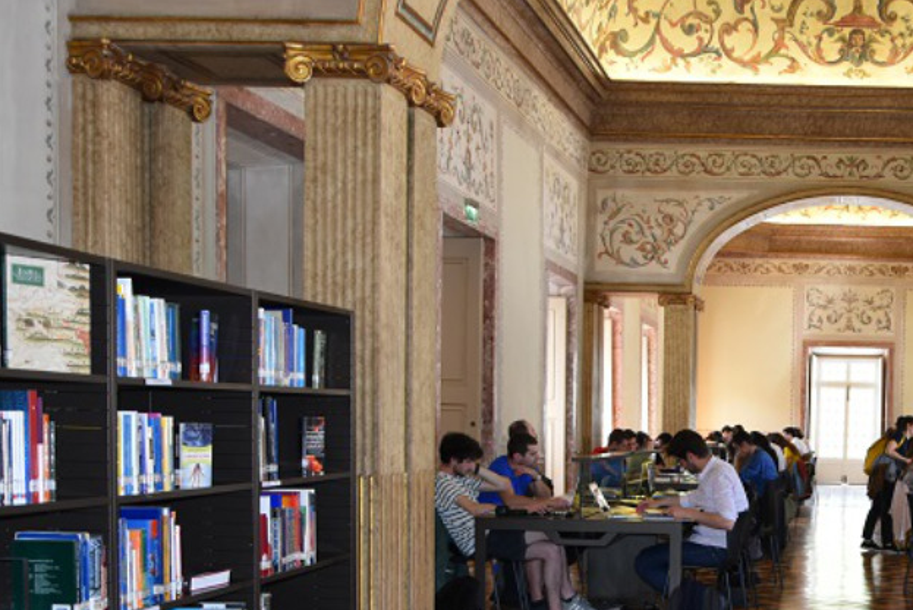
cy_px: 537
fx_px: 1319
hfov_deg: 35.2
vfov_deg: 25.3
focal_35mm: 52
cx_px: 872
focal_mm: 18
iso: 450
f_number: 3.5
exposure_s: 1/60
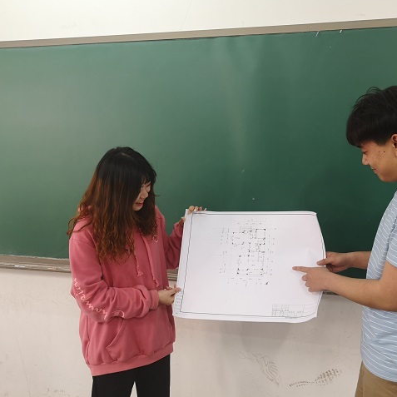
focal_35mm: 32
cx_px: 252
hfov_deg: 50.5
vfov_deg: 51.1
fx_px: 415
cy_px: 198
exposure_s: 1/33.3
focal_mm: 3.95
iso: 200
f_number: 1.8
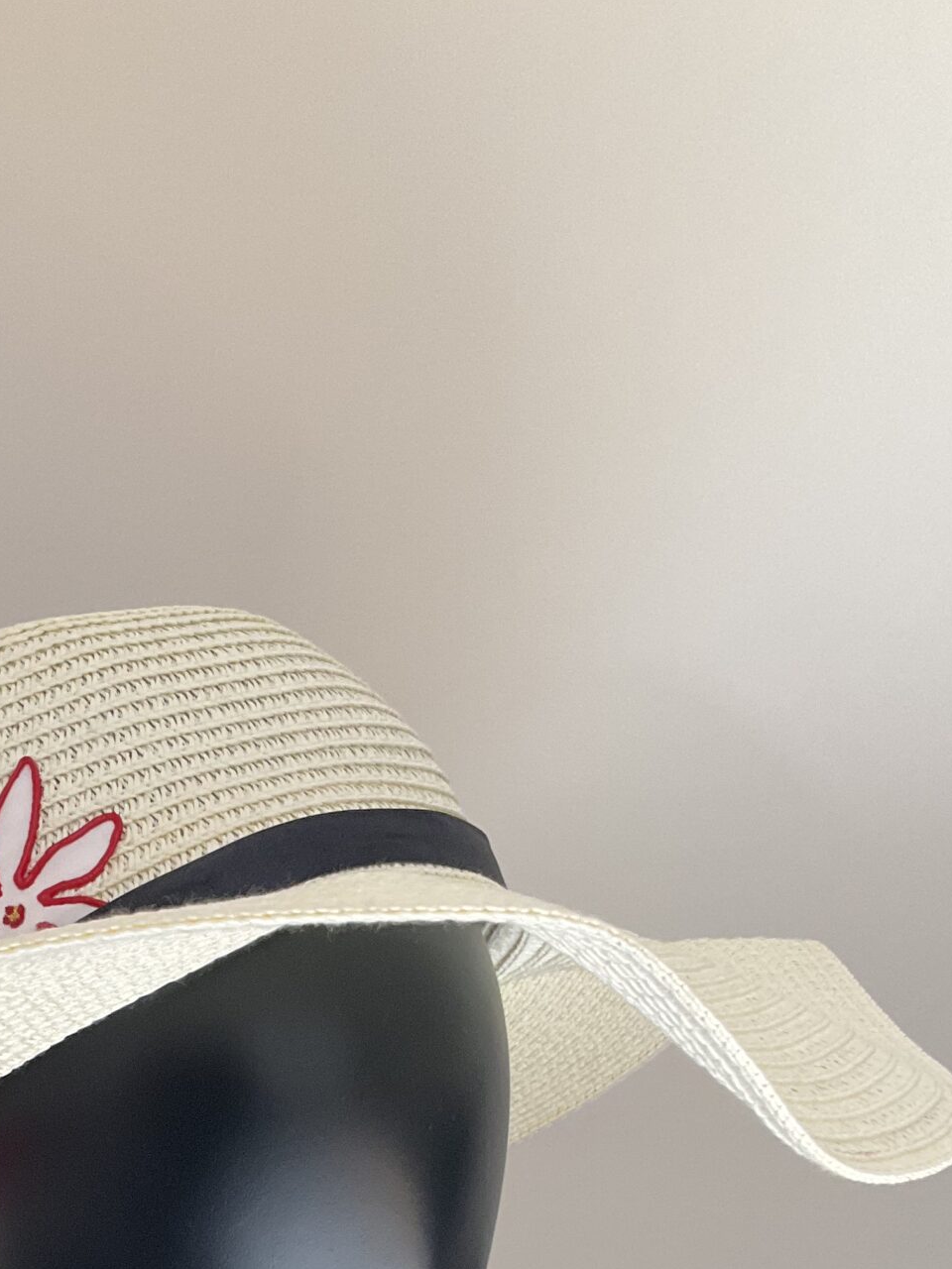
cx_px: 179
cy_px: 1263
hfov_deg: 24.8
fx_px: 2127
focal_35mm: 58
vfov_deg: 30.9
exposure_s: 1/60
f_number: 1.8
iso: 64
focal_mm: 3
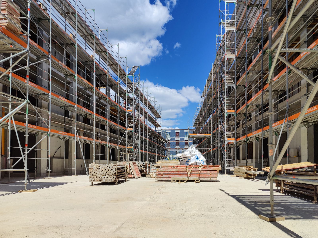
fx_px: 211
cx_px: 159
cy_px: 119
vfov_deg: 58.9
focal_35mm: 23
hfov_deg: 73.9
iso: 50
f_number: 1.8
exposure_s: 1/3606
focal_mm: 6.06
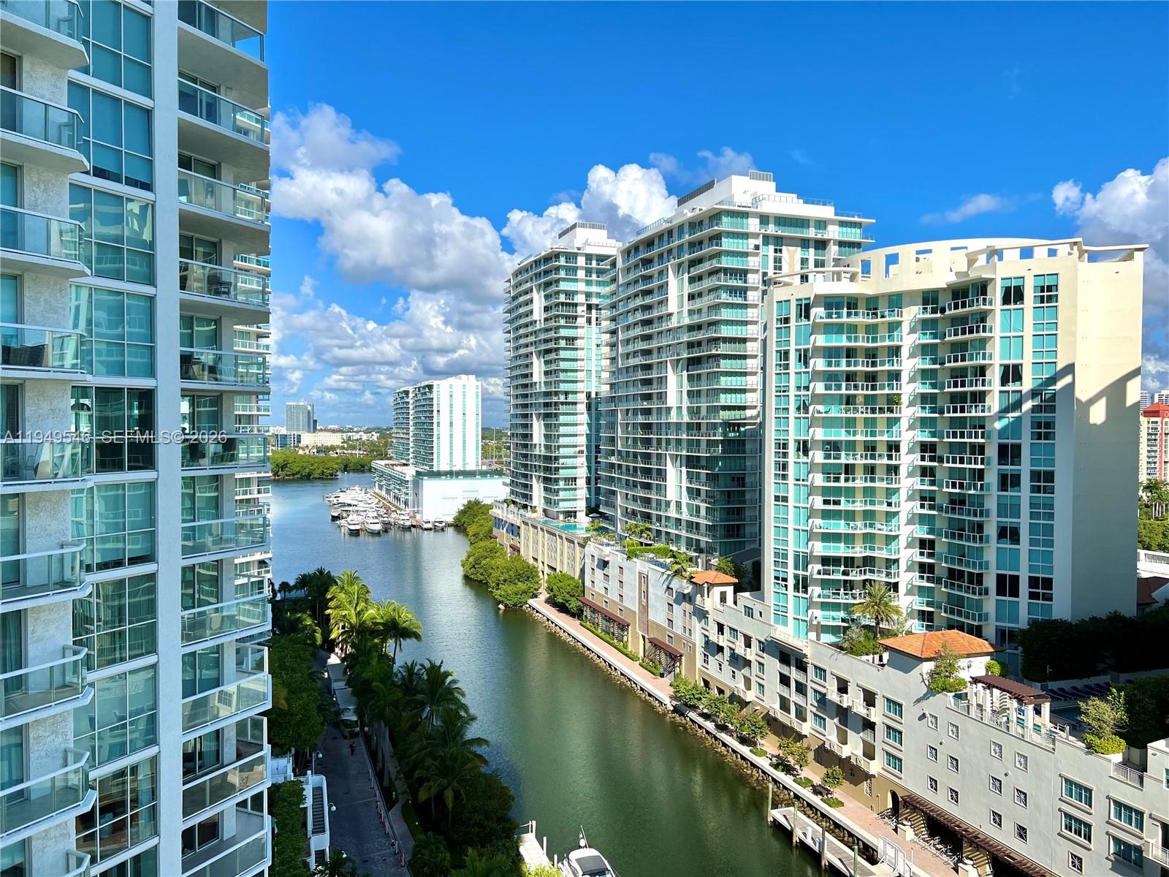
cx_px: 584
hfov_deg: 67.3
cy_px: 438
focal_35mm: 26
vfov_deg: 53.1
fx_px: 878
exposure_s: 1/7463
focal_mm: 5.7
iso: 50
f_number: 1.5
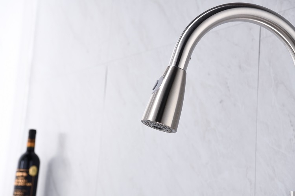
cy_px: 98
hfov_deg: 28.8
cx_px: 148
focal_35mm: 70
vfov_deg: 19.5
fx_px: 574
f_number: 10
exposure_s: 1/100
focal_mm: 70
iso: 100
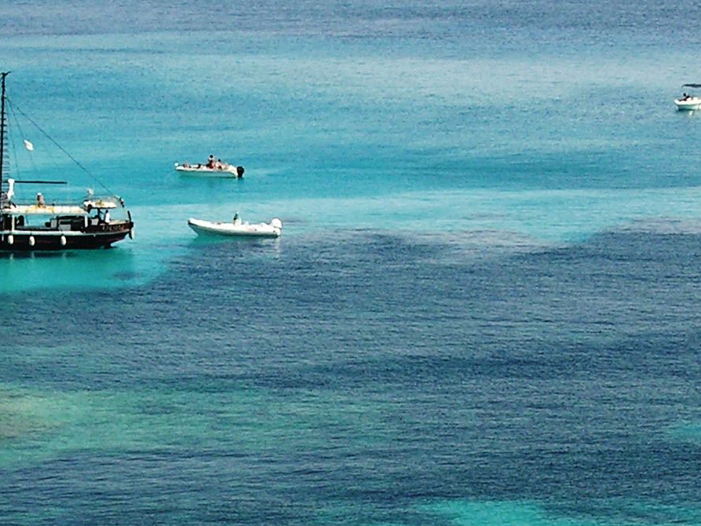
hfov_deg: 10.4
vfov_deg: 7.8
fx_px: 3848
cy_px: 447
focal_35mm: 190
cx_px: 177
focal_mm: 13.2
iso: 50
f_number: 7.3
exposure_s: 1/126
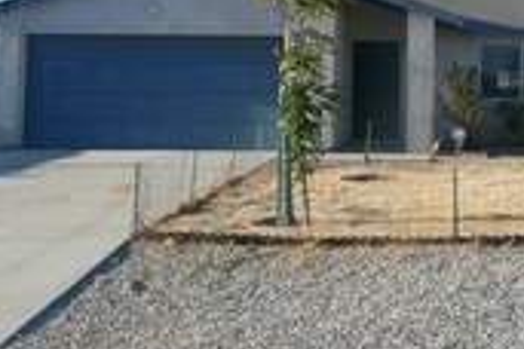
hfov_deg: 32.9
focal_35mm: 59
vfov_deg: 22.5
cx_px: 429
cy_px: 43
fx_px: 859
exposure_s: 1/640
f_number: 3.3
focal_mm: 4.6
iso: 100
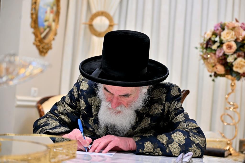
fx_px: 483
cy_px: 82
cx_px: 122
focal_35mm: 71
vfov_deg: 19.2
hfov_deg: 28.4
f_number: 4
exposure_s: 1/160
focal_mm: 71
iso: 320
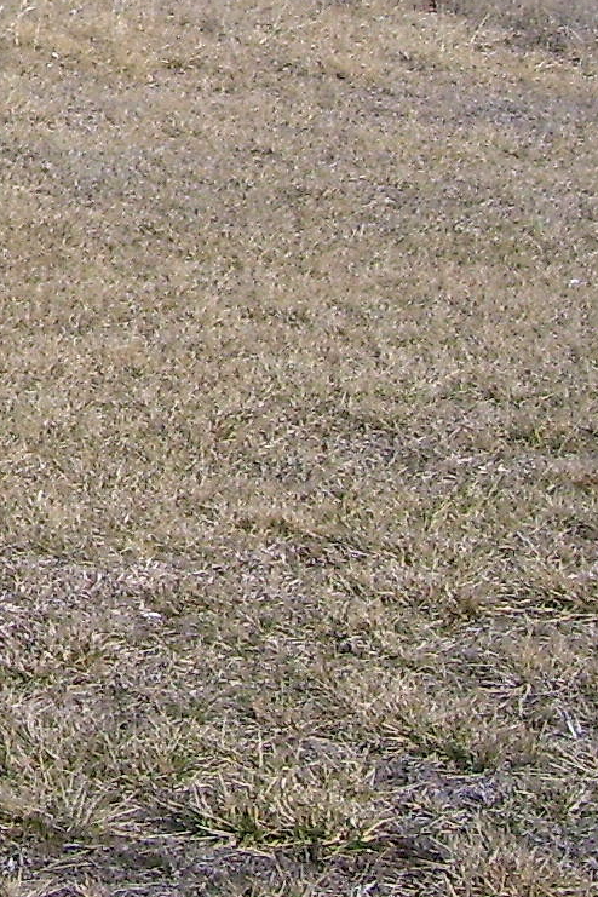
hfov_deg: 10.5
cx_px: -464
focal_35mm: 123
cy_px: -17
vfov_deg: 16.3
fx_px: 3065
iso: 80
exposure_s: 1/1000
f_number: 4.8
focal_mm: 5.6
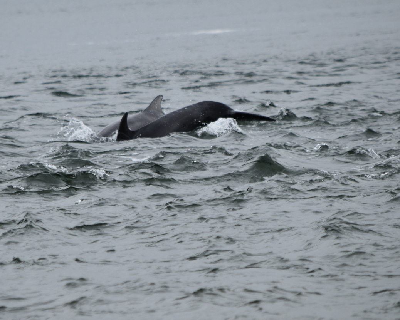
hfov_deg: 3.4
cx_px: 133
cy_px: 169
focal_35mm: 571
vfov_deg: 2.7
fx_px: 6762
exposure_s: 1/800
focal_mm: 260
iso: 200
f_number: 7.1
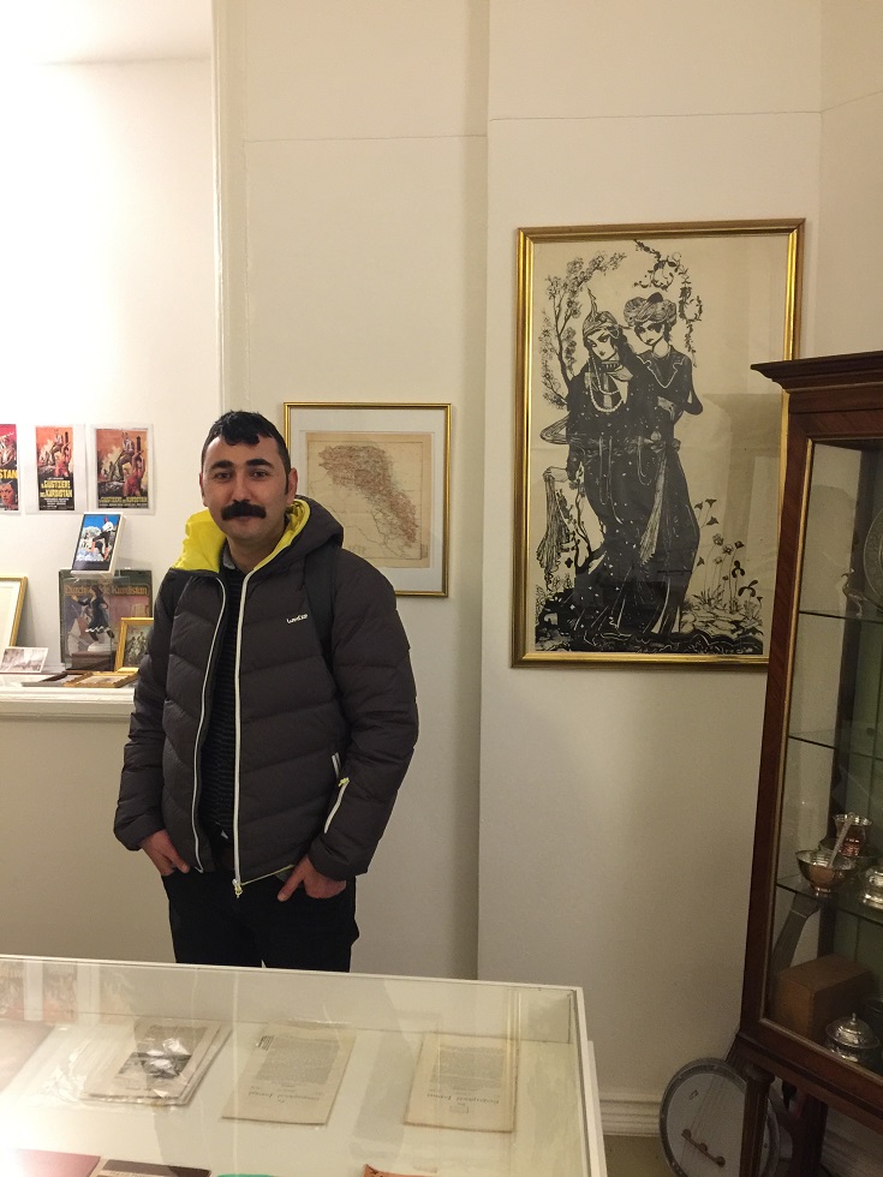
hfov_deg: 48.2
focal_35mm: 29
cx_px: 442
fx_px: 986
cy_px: 588
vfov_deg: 61.7
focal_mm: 4.15
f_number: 2.2
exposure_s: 1/10
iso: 125
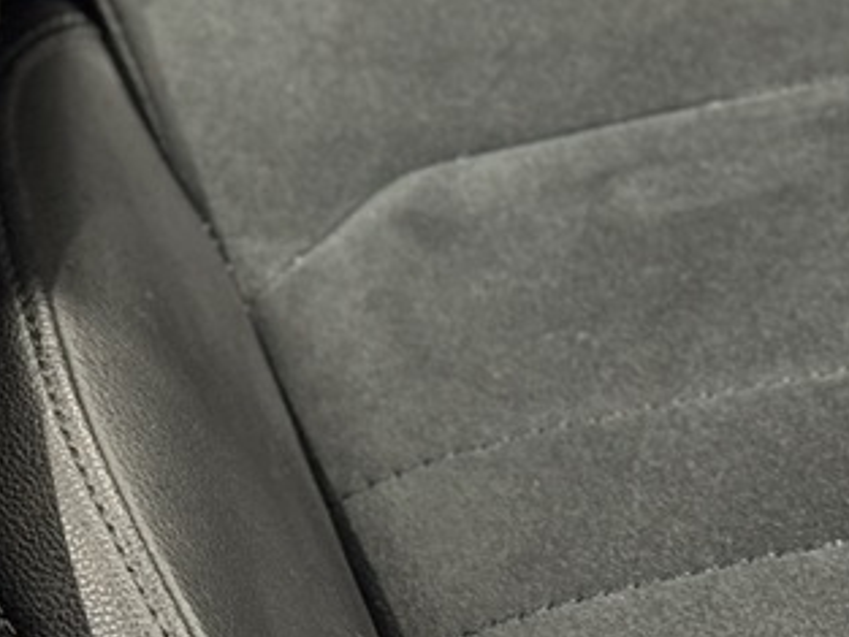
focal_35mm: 221
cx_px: -632
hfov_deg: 8.6
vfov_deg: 6.7
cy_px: 182
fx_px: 5422
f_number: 1.78
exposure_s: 1/33
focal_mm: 6.76
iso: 400
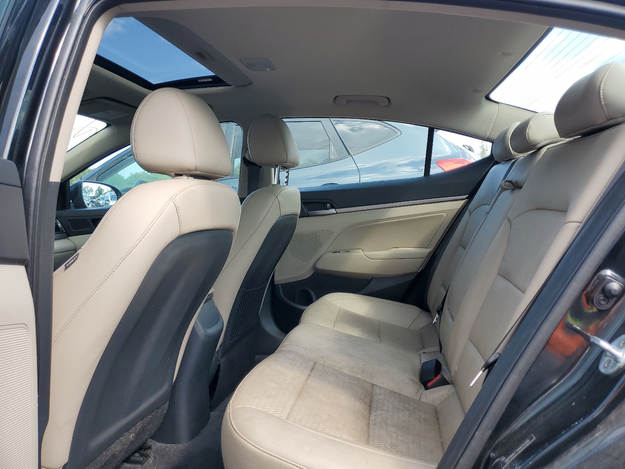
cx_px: 312
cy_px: 234
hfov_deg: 67.3
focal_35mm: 26
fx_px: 469
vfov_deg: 53.1
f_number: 1.5
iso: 50
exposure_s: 1/370
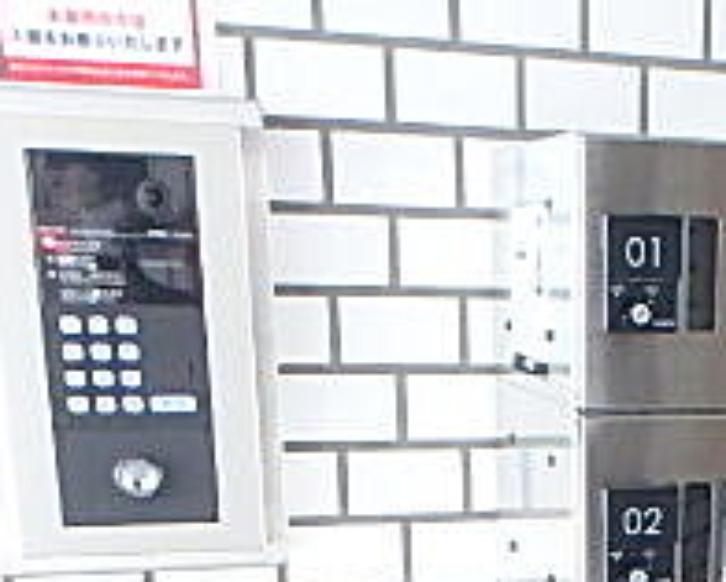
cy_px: 771
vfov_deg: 20.7
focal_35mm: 67
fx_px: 1440
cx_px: 733
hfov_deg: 26.7
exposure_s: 1/20
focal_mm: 3.7
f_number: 3.5
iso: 800
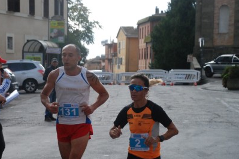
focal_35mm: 131
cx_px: 105
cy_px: 117
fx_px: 870
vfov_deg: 10.4
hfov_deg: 15.6
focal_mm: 58
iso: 1000
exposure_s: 1/1600
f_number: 5.6
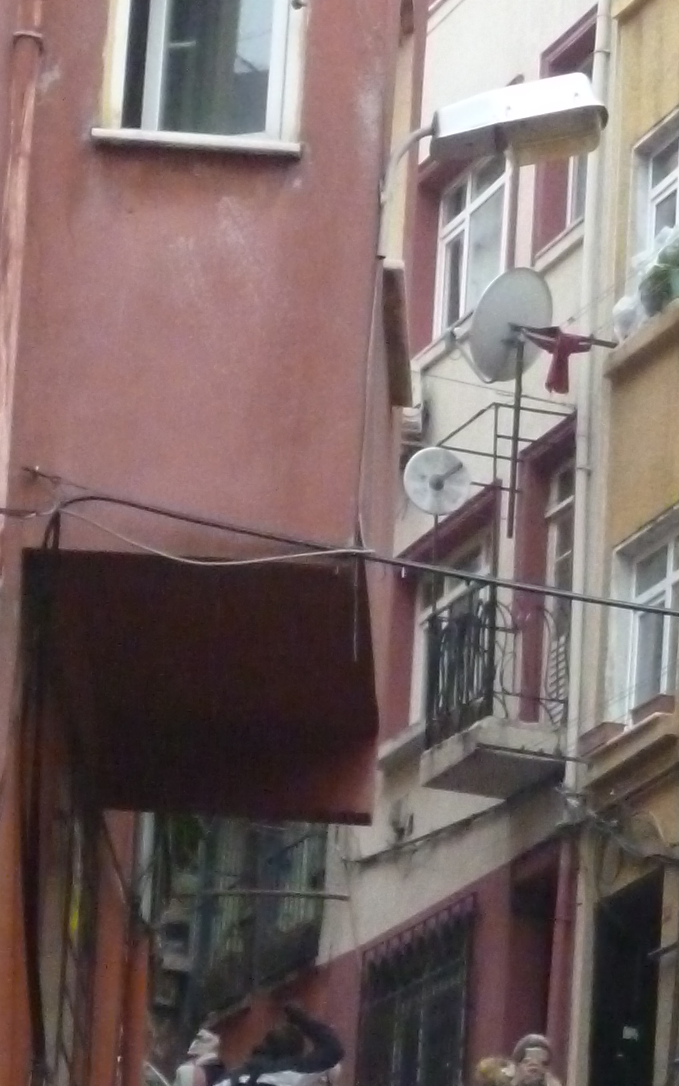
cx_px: 1052
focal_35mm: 198
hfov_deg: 6.5
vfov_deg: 10.5
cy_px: 943
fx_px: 5862
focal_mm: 10.9
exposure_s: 1/50
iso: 800
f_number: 4.1
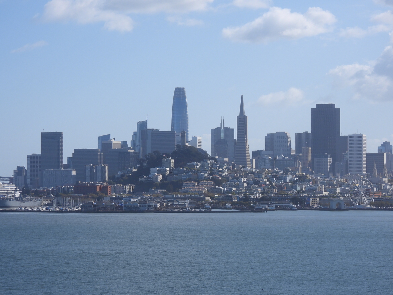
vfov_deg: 11.9
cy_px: 148
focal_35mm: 125
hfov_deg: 15.8
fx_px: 1419
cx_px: 196
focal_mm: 22.3
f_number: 4
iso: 100
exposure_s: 1/1600
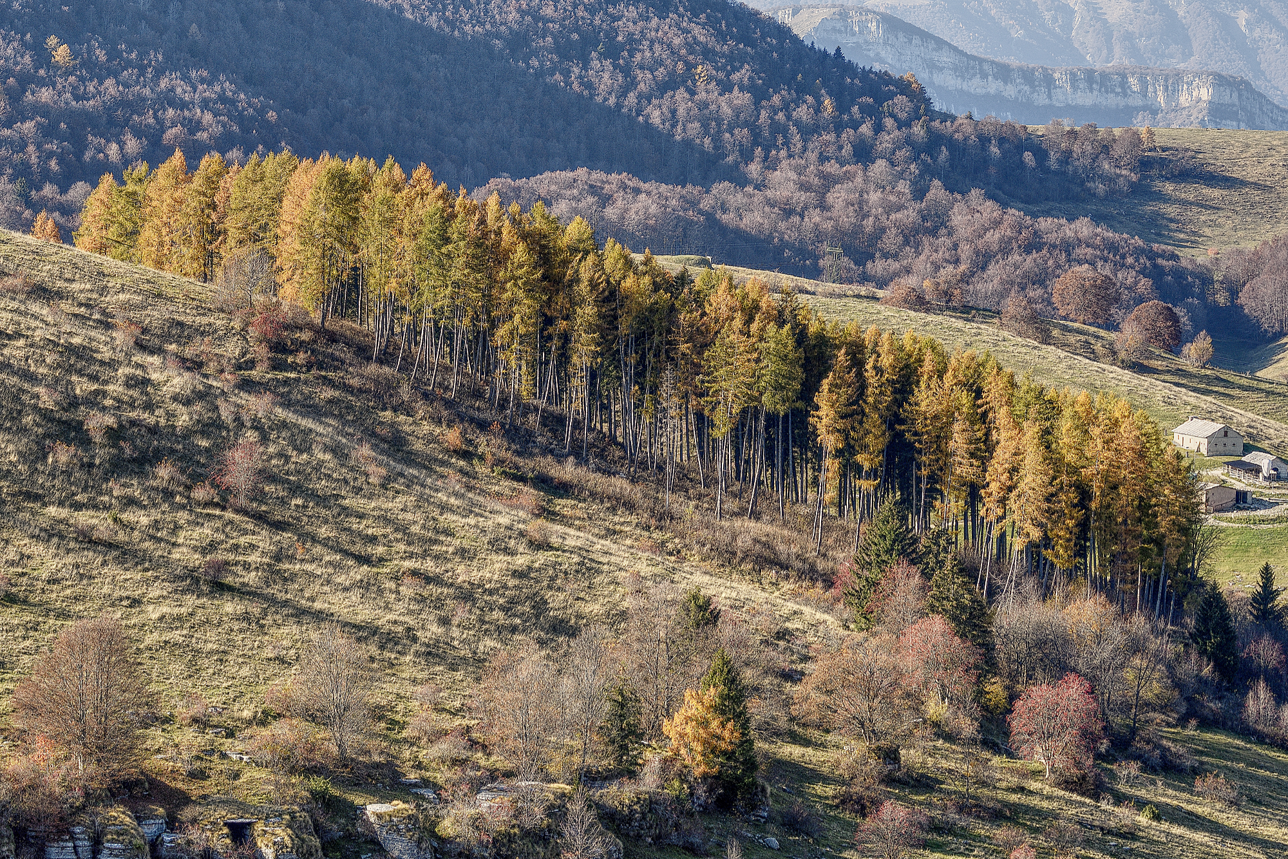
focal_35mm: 105
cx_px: 644
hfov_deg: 19.5
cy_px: 430
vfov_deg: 13.0
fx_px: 3757
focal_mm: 70
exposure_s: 1/160
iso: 100
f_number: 7.1
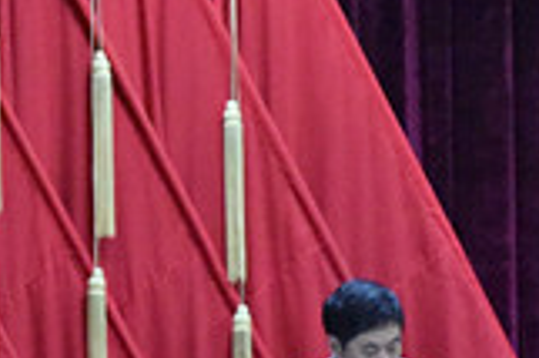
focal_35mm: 348
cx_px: 1091
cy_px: 55
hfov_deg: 5.8
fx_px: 5205
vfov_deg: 3.9
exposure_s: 1/250
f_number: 4.5
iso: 12800
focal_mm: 70
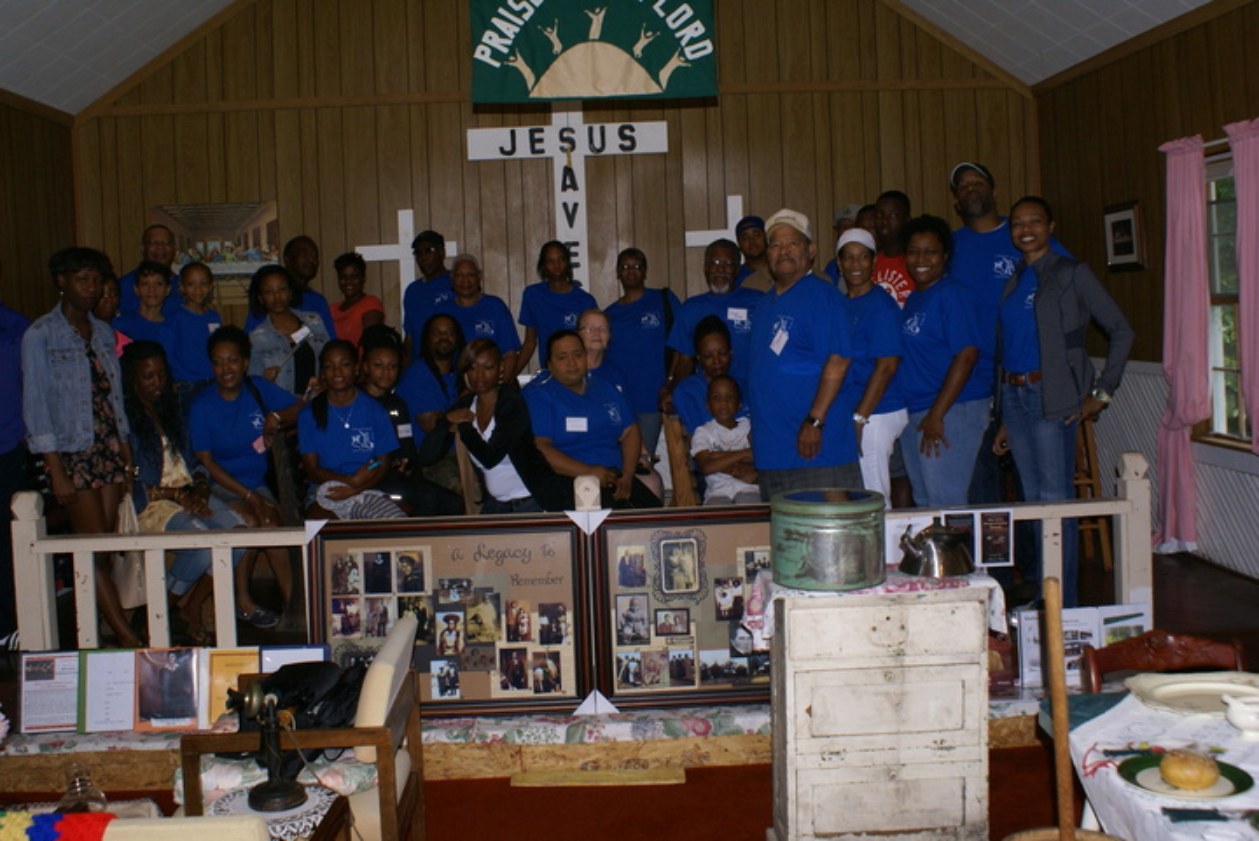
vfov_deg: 40.0
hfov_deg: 57.2
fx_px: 1155
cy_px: 420
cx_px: 630
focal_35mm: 33
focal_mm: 22
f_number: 5.6
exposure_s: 1/60
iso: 400
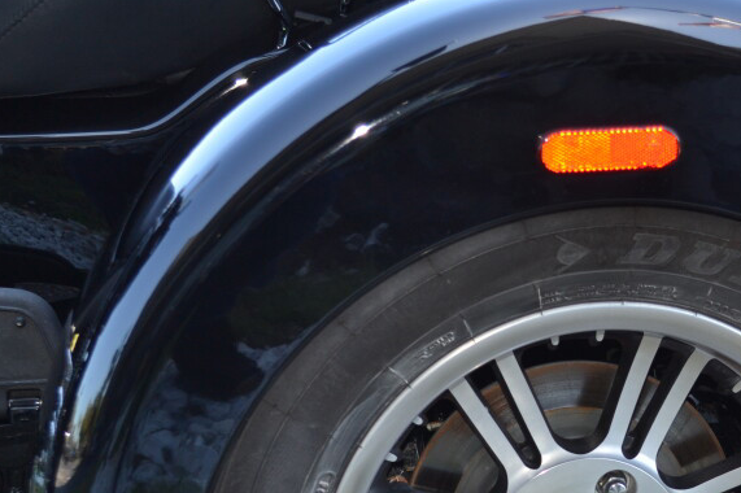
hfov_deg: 24.3
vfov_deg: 16.4
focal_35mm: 82
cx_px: 626
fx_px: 1687
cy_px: 462
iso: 140
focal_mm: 26
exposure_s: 1/125
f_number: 4.2
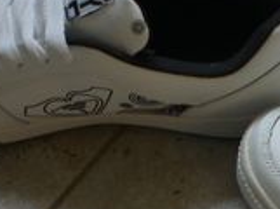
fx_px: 1146
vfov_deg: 10.2
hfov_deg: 13.7
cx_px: 273
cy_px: 258
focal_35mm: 142
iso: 50
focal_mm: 6.3
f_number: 3.1
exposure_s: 1/125
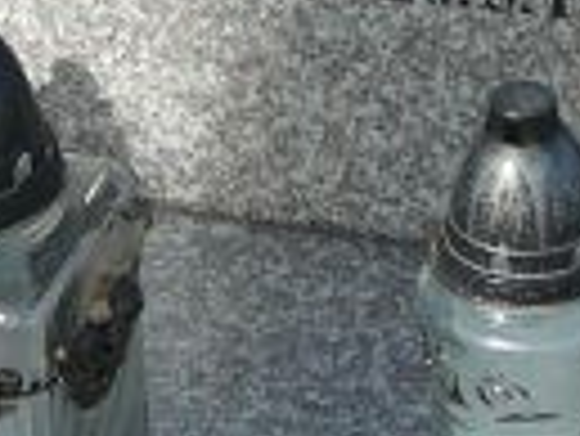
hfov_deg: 11.3
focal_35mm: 174
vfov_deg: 8.2
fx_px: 2918
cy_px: -423
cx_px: 180
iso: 80
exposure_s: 1/640
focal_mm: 5.2
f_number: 2.8
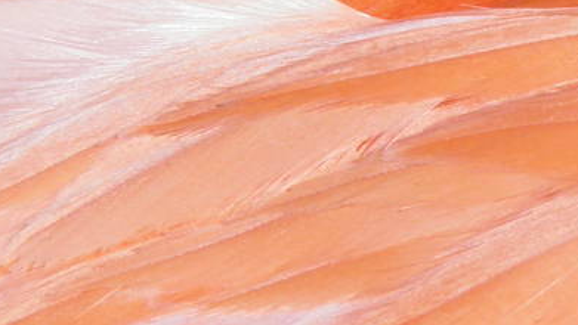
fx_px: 15573
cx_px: 695
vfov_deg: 1.2
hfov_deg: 2.1
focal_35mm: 1016
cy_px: -99
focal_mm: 41.1
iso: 50
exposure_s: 1/500
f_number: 5.9
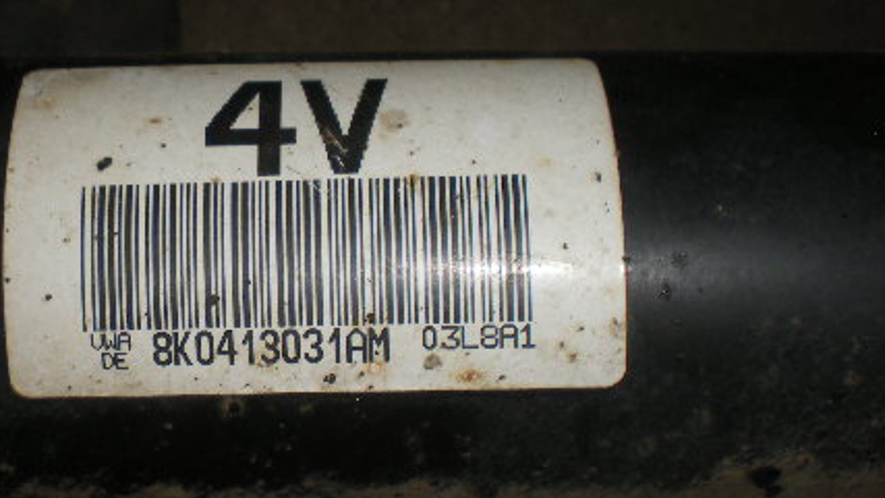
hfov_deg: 33.3
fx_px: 1455
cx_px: 238
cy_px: 284
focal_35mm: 62
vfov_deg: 19.4
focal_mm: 6.3
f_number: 4.6
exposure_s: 1/60
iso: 64
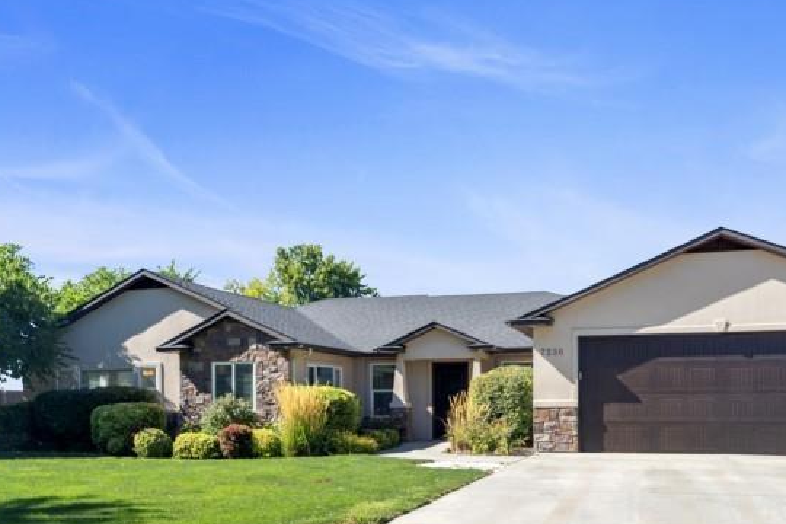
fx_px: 699
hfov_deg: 58.6
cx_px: 438
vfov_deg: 41.0
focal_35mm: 32
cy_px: 310
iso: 50
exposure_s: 1/160
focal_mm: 24
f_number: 5.6
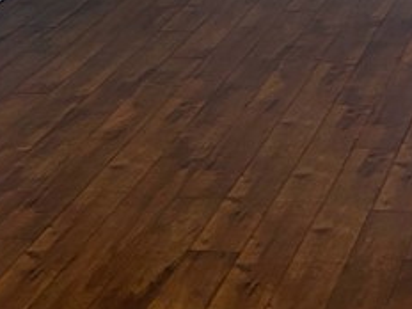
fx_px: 1369
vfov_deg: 11.5
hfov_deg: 16.6
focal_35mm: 115
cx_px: 458
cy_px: -327
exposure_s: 1/60
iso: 100
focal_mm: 4.25
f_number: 1.8
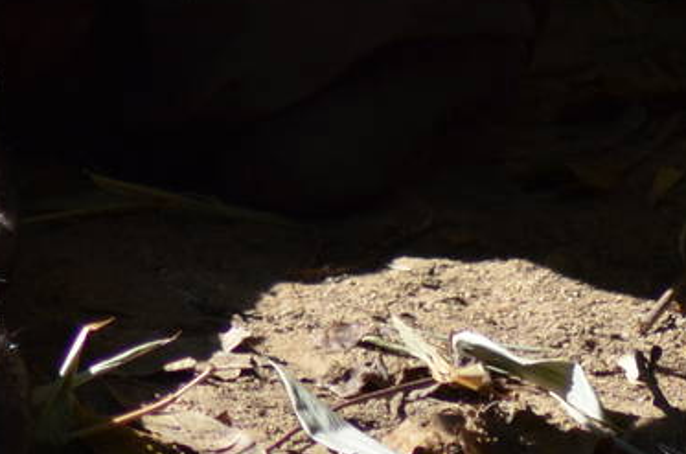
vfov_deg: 0.9
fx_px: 30557
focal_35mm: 1607
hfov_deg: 1.3
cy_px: -375
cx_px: -289
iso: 400
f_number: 5
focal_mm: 250
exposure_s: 1/1250
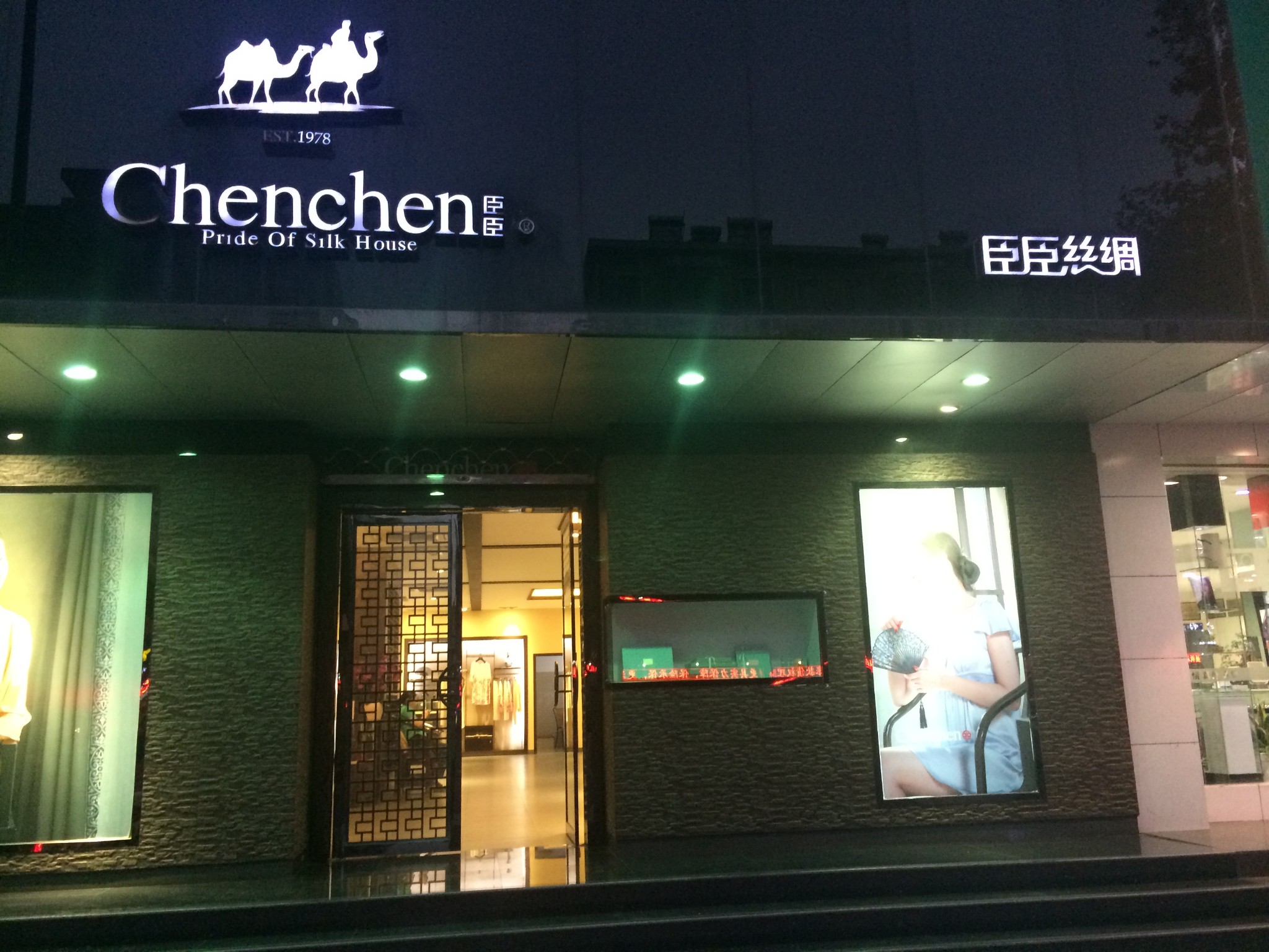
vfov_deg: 46.8
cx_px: 634
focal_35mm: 30
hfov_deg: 60.0
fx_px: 1100
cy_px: 476
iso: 250
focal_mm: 4.12
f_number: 2.2
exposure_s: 1/30
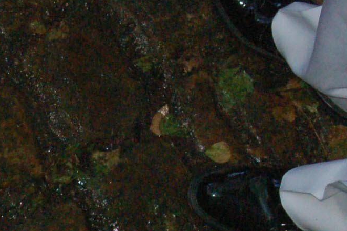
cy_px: 369
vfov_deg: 3.8
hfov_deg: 5.7
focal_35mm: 355
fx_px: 3418
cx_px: -275
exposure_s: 1/200
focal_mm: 52
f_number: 11
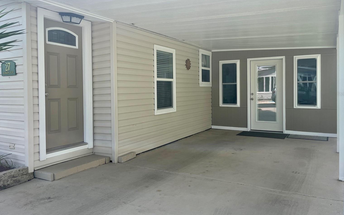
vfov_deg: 43.0
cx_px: 178
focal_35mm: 29
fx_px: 272
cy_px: 94
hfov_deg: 64.6
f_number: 1.6
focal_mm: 5.1
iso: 50
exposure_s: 1/1923
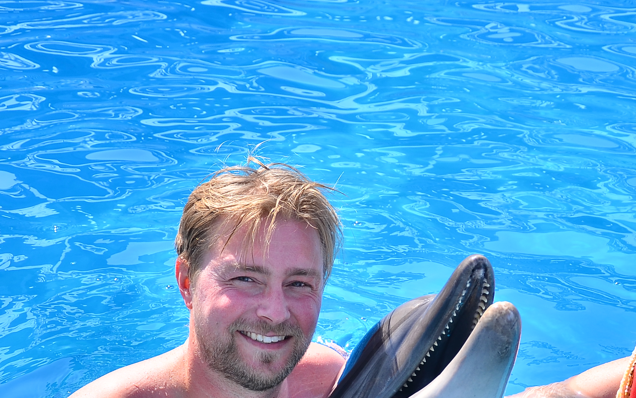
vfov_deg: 16.1
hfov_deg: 25.7
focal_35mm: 80
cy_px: 363
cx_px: 438
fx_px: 1387
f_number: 4
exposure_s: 1/500
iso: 100
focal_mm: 28
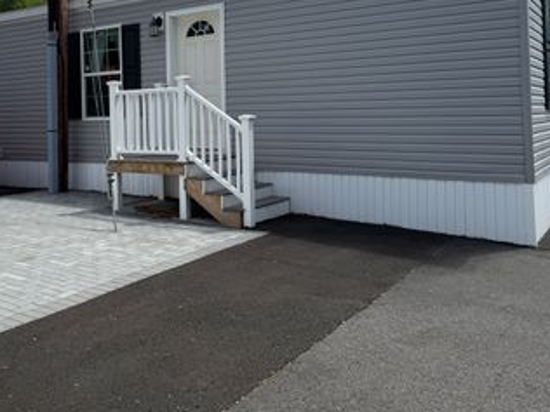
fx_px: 604
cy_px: 103
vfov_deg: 36.8
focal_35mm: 38
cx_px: 169
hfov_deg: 47.9
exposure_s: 1/6711
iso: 80
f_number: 1.78
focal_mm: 6.76
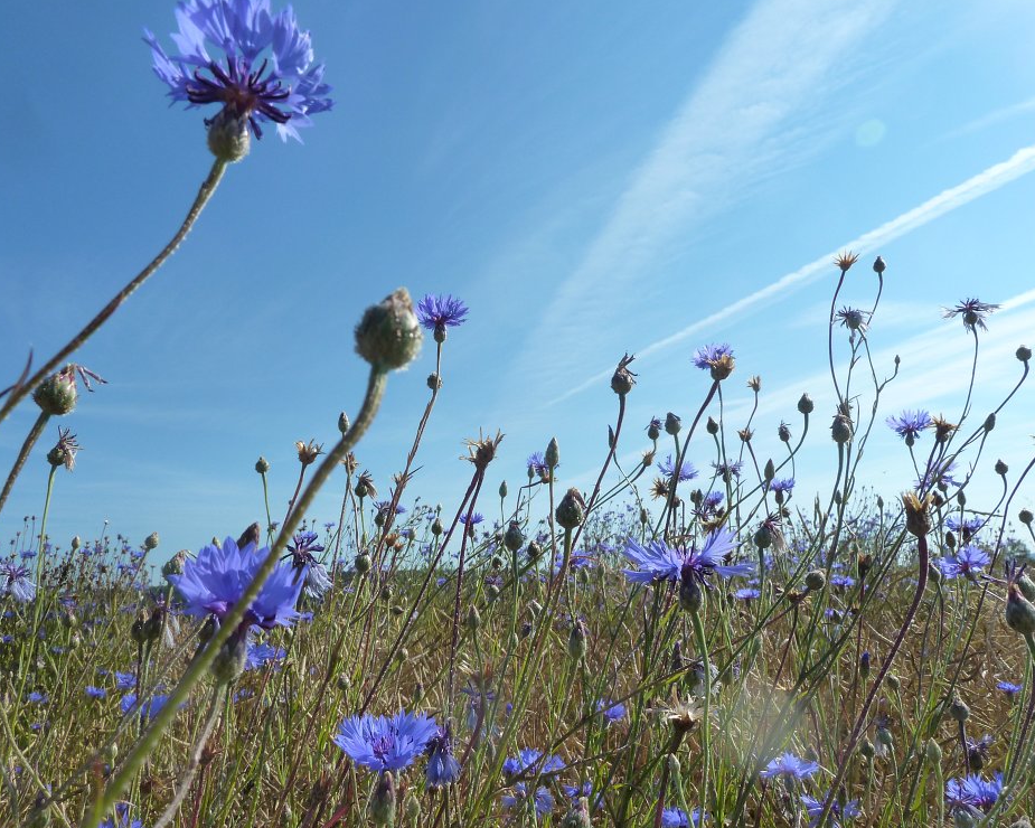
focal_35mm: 27
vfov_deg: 53.2
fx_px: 827
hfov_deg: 64.0
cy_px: 424
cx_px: 489
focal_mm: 4.1
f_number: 5.6
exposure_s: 1/500
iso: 125
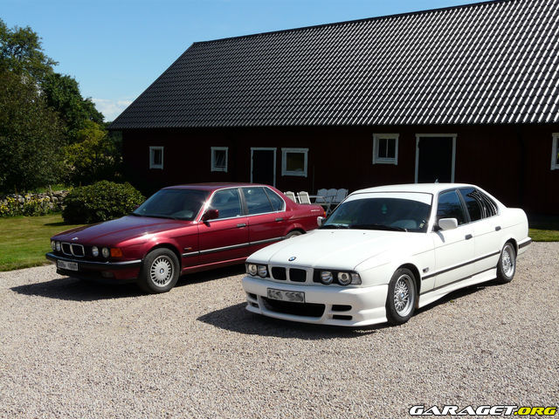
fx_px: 630
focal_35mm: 39
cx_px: 280
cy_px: 210
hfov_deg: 47.9
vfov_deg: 36.8
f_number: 5.6
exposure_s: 1/400
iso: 100
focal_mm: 6.4
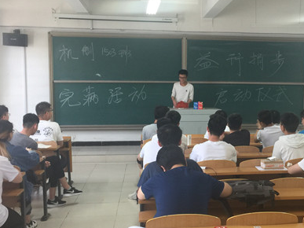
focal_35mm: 48
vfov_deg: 30.2
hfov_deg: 39.3
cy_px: 120
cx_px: 200
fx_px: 421
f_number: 2.2
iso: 40
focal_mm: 4.15
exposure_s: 1/17
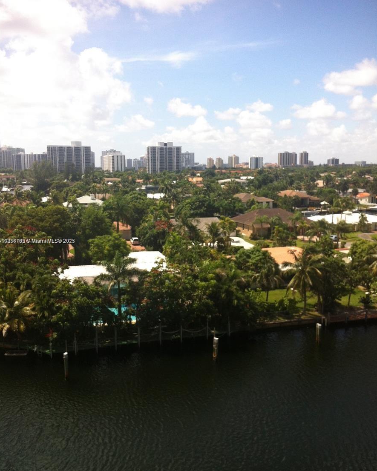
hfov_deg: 40.1
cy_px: 241
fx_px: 516
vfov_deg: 49.1
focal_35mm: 37
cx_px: 188
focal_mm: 3.85
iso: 80
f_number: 2.8
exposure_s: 1/1160
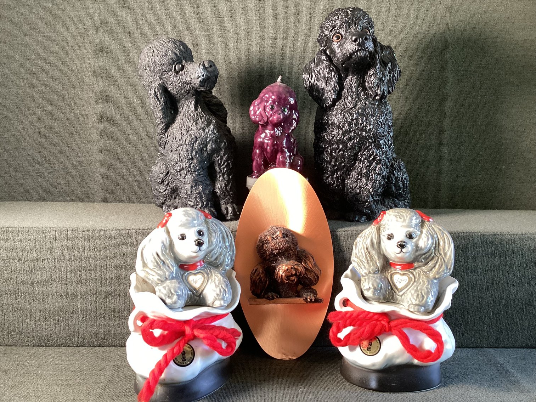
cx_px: 268
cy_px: 201
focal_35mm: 31
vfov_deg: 45.4
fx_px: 480
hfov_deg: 58.3
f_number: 2.4
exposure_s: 1/60
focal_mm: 3.3
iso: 200
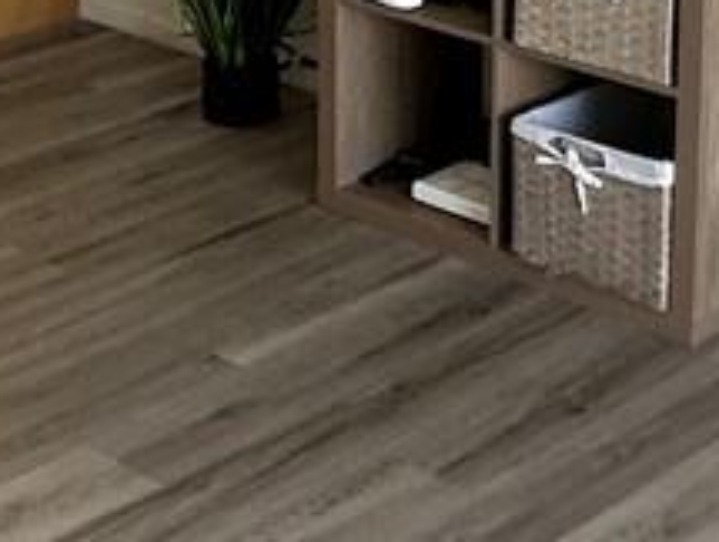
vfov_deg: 13.6
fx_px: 2164
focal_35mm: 104
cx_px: 304
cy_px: -207
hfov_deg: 18.9
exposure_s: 1/99
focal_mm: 2.22
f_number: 2.2
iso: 80
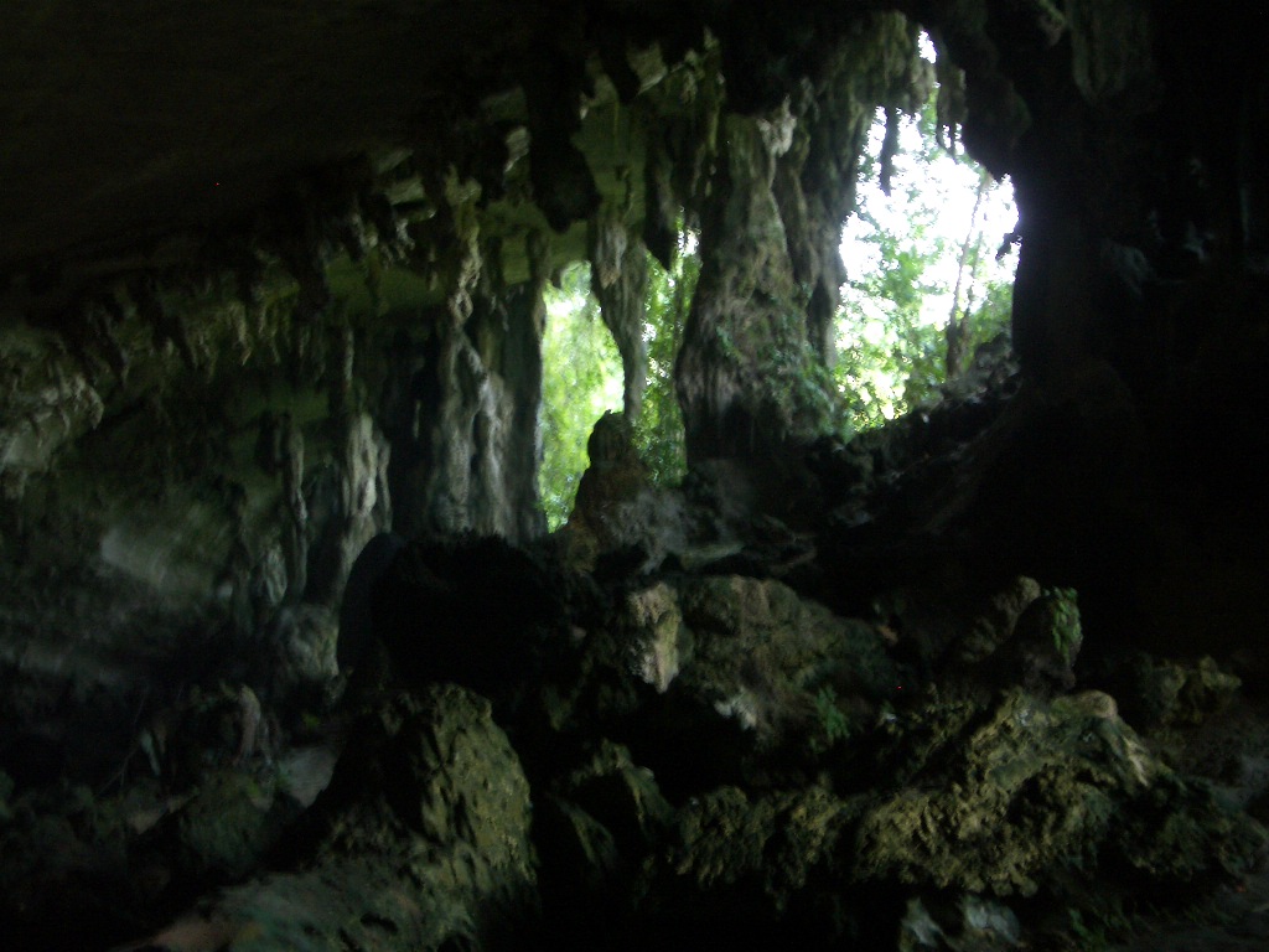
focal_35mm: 62
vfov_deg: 23.7
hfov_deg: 31.2
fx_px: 2273
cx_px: 634
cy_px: 476
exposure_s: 1/8
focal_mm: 10.2
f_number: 3.5
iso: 100
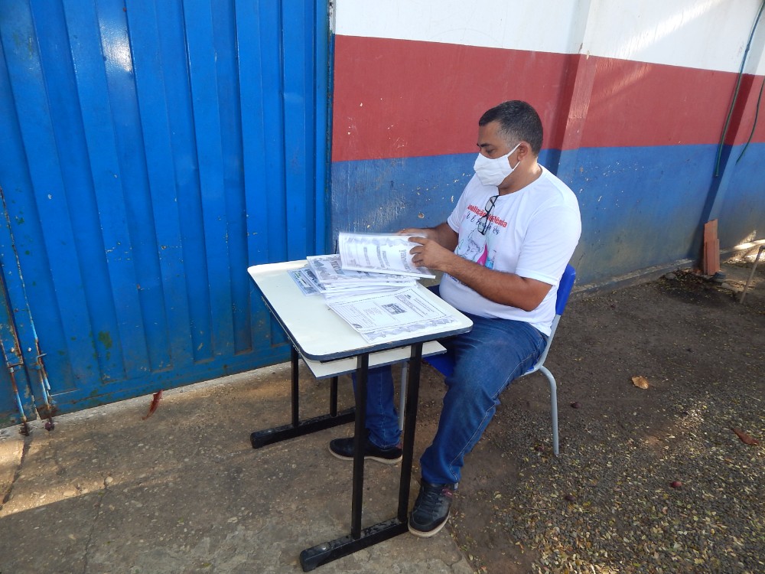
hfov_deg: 73.9
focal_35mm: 23
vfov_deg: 58.9
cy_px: 287
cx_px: 382
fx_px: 508
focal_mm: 4
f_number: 3
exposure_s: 1/40
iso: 125
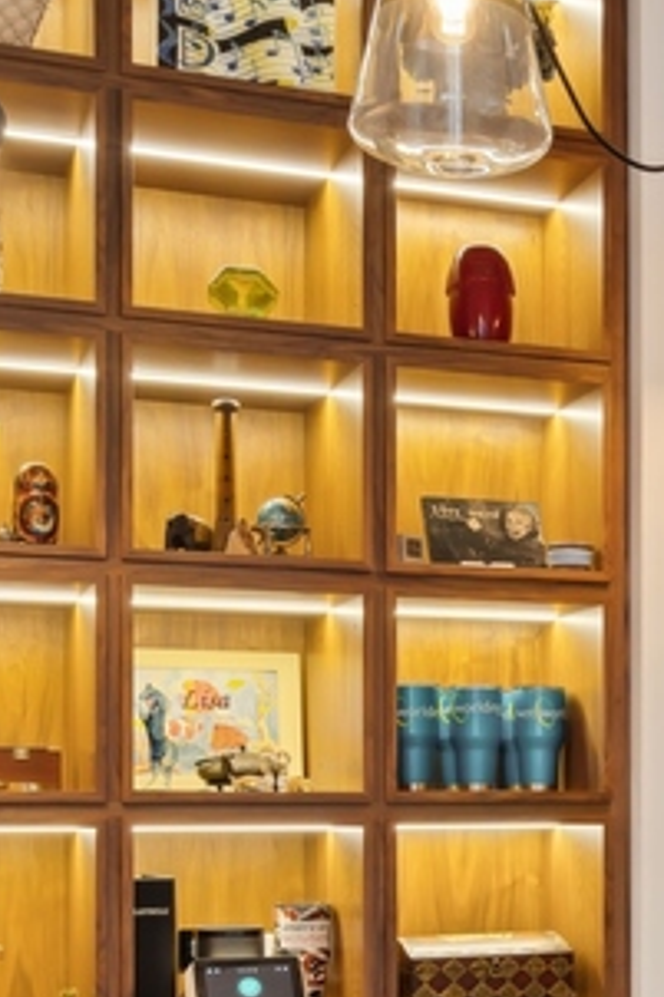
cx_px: 780
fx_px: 1883
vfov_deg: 29.0
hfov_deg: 19.0
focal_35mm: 68
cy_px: 792
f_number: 8
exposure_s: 1/6
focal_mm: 19
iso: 320
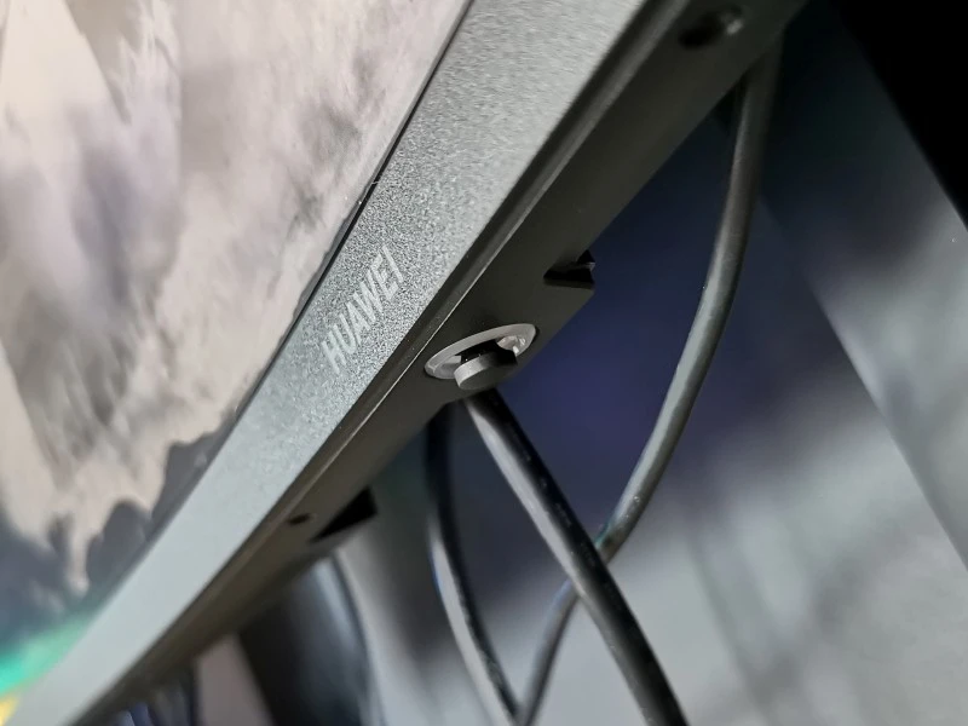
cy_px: 363
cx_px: 484
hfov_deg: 44.8
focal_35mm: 42
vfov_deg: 34.3
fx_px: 1174
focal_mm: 5.56
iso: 800
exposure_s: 1/60
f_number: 1.6
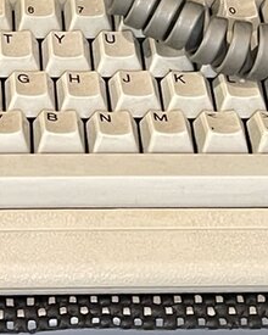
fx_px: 1408
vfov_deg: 12.8
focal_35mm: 142
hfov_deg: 10.8
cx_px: 17
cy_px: -175
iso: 500
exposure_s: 1/30
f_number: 1.6
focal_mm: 5.1
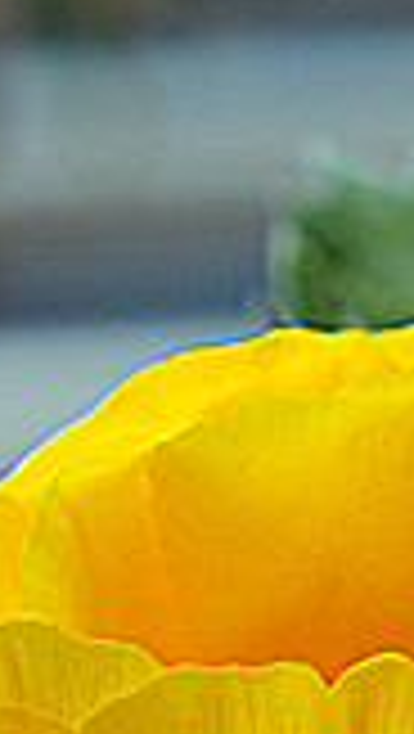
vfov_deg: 5.6
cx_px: 310
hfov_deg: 3.2
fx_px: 7494
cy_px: 570
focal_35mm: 385
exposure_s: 1/250
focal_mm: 50
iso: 100
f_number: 5
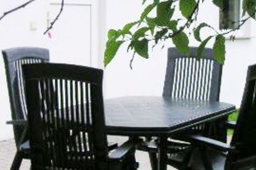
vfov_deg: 14.5
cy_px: 42
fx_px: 668
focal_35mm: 94
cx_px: 126
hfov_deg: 21.7
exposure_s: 1/750
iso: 50
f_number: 2.8
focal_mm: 6
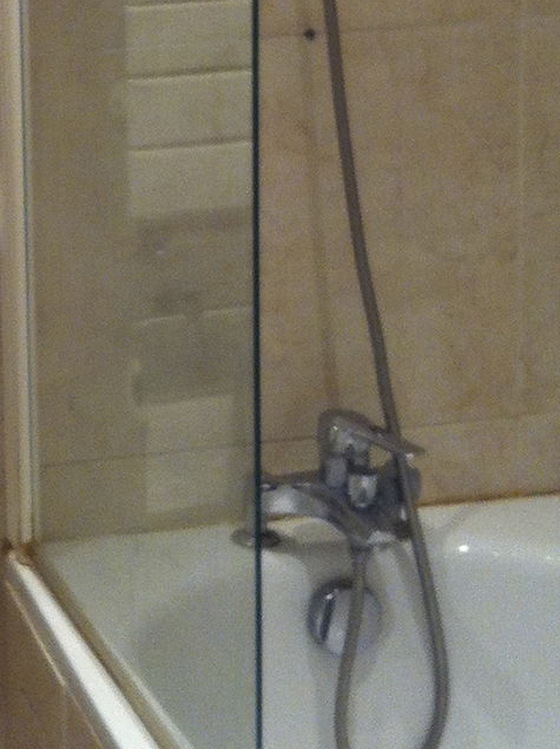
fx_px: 2550
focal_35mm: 118
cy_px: 63
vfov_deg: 16.5
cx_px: 0
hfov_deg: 12.4
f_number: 2.8
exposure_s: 1/17
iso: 100
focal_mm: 3.85
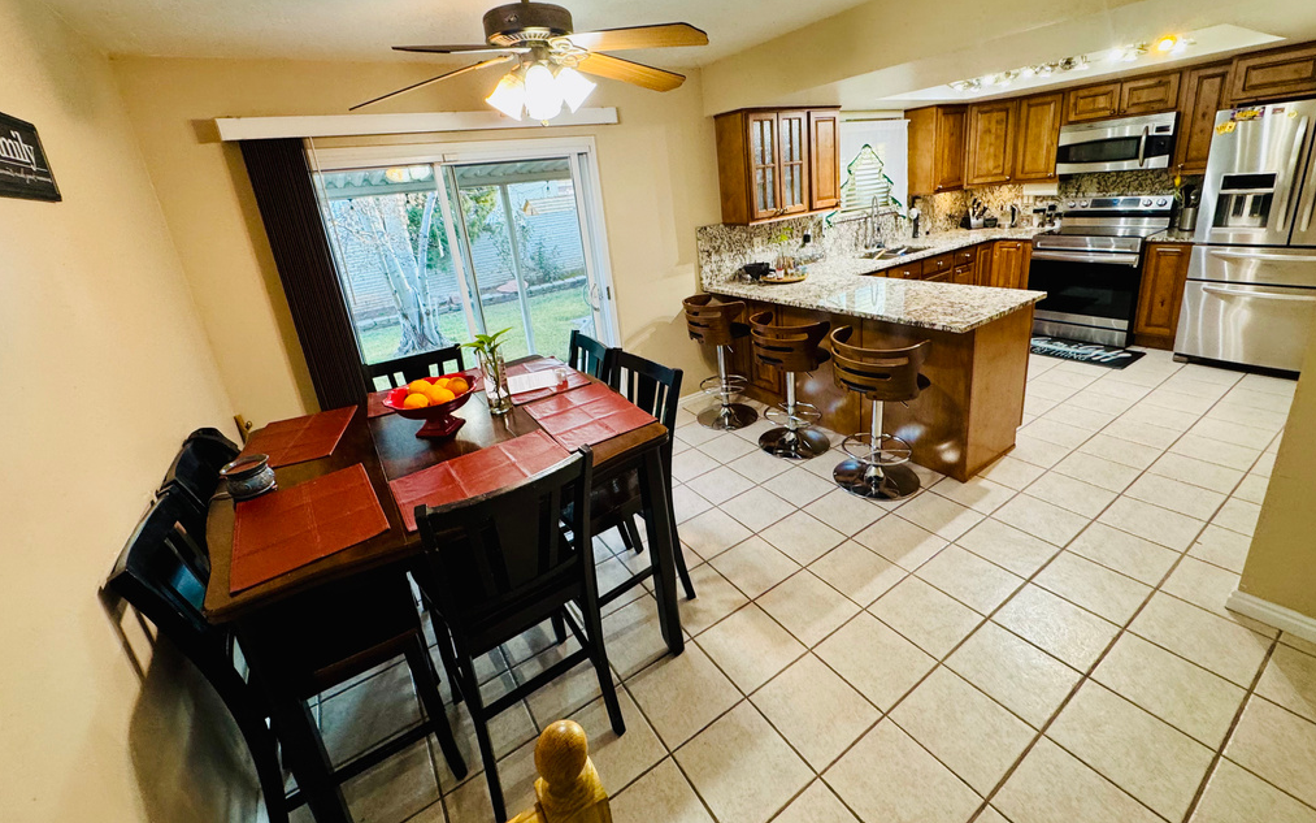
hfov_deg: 101.5
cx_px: 657
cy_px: 346
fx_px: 538
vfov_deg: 74.3
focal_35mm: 15
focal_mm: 2.22
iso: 200
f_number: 2.2
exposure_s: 1/60
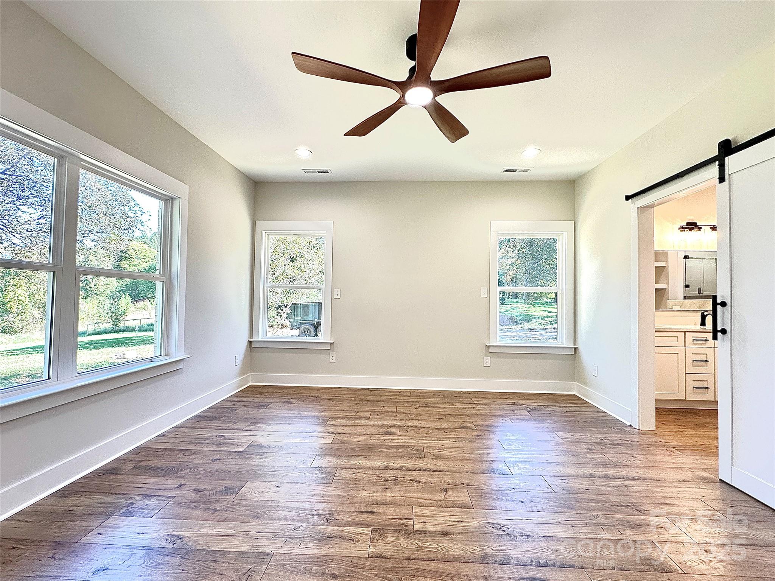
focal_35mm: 14
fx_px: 313
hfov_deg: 102.1
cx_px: 388
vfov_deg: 85.7
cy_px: 290
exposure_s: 1/120
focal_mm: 2.22
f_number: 2.2
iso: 100
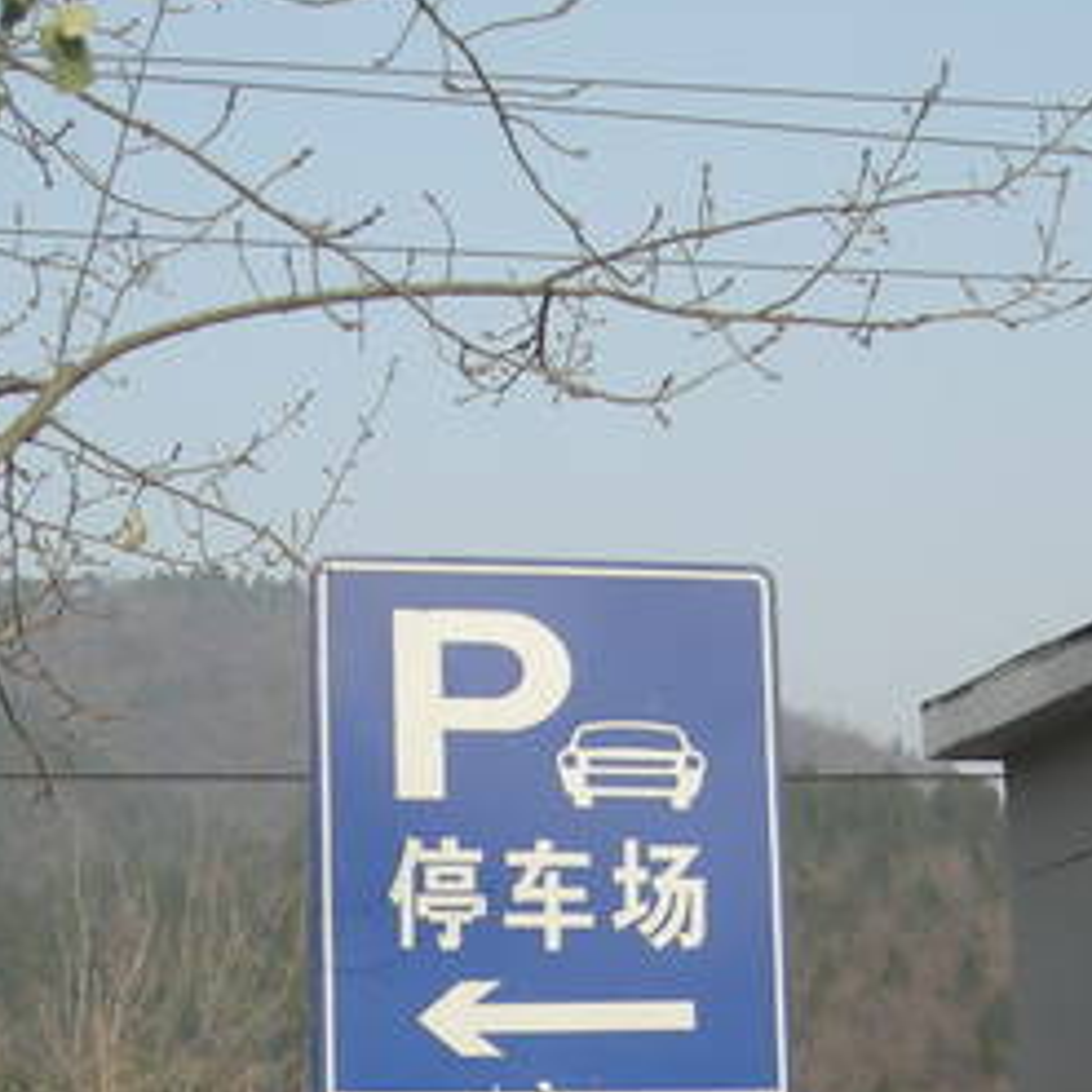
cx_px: 535
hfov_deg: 17.4
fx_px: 3569
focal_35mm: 100
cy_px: 1127
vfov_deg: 17.0
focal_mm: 5.7
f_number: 5.7
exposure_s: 1/144
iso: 50
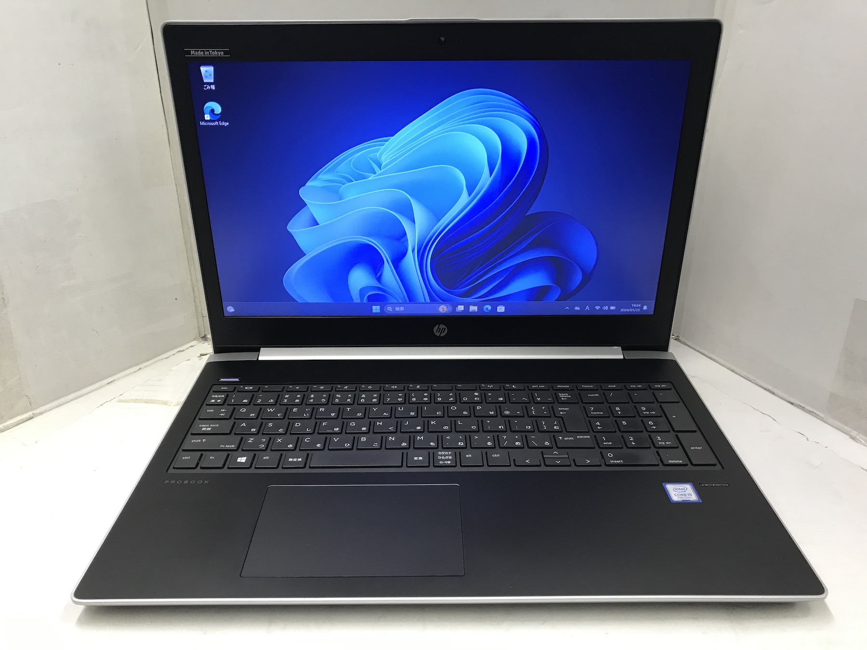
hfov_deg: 63.4
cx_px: 434
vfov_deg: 49.7
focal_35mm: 28
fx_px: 701
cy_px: 325
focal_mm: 3.99
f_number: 1.8
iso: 40
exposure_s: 1/17
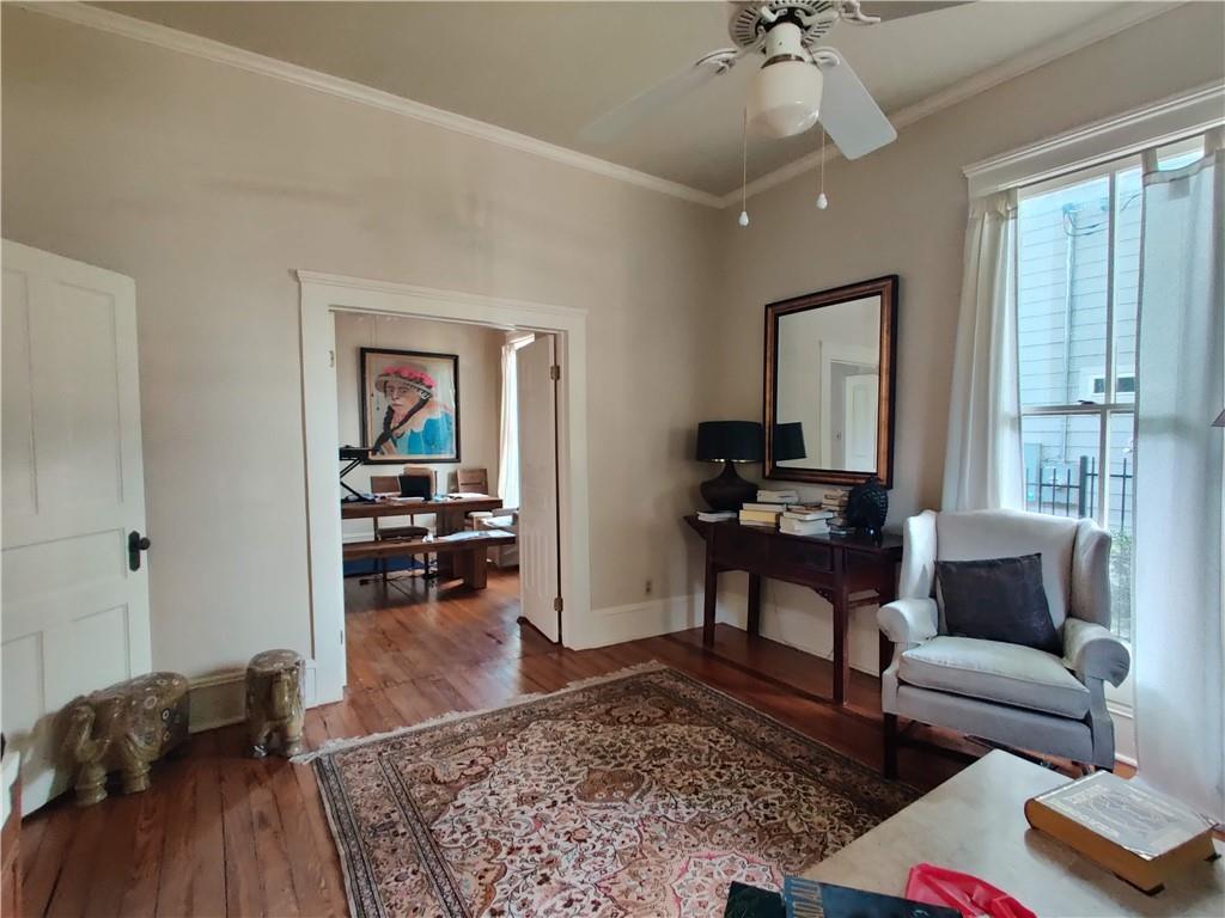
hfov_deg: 106.2
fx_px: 460
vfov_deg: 89.9
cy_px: 459
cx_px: 612
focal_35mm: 13
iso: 800
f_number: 2.2
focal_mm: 2.25
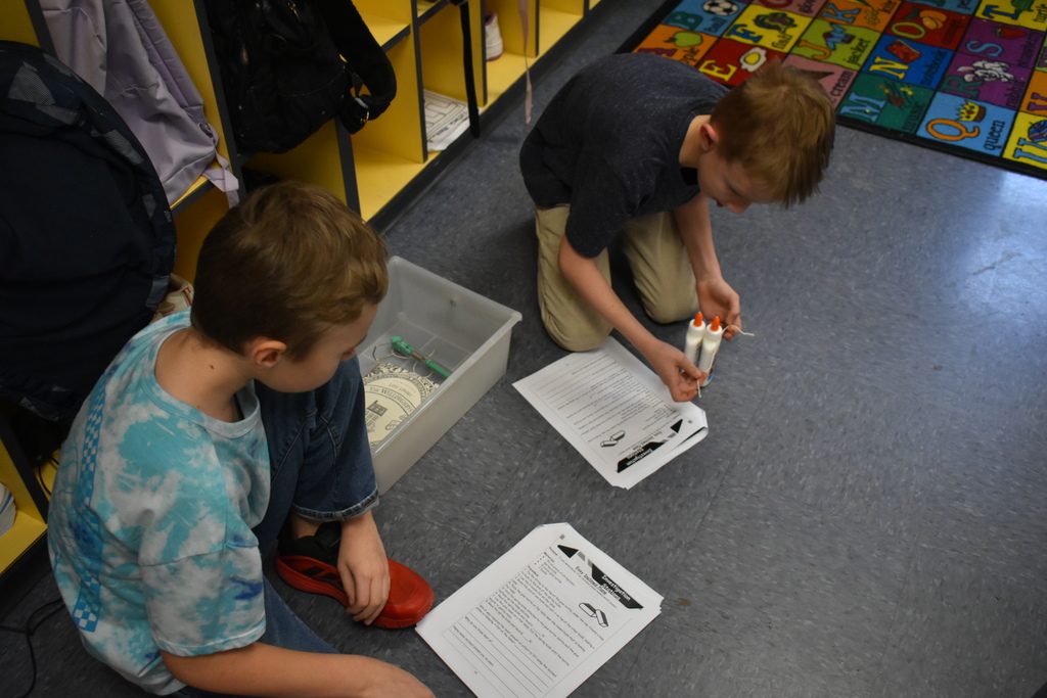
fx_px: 1047
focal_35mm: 36
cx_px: 524
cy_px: 349
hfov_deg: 53.1
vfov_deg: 36.9
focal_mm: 24
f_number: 3.8
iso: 1250
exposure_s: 1/125
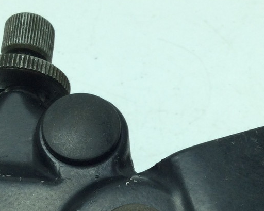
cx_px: 127
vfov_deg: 19.4
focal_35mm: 78
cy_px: 180
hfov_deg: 24.5
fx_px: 609
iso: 32
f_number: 2.4
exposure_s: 1/364
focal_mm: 3.3
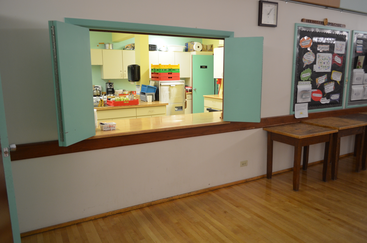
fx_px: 275
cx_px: 184
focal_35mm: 27
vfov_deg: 47.7
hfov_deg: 67.5
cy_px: 122
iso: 800
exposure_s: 1/60
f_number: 4
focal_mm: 18
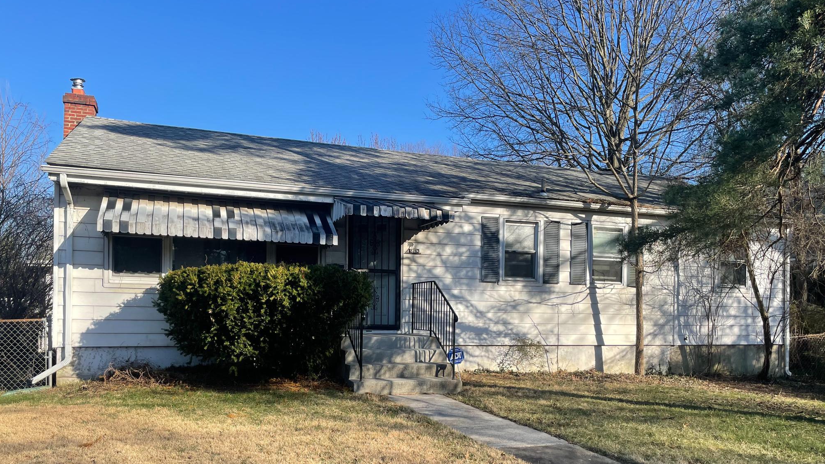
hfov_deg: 66.1
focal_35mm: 29
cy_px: 313
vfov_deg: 39.7
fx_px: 634
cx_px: 408
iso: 32
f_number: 1.6
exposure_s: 1/1742
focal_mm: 4.2
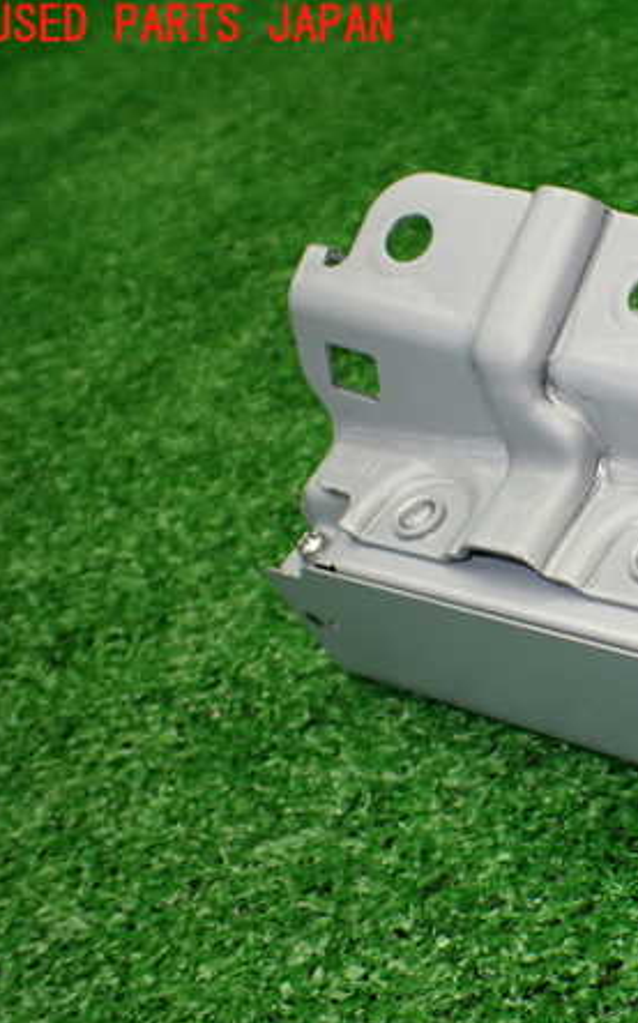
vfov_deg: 46.2
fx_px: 1198
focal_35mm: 43
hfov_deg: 27.7
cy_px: 516
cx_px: 666
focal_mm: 5.4
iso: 250
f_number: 2.3
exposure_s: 1/125
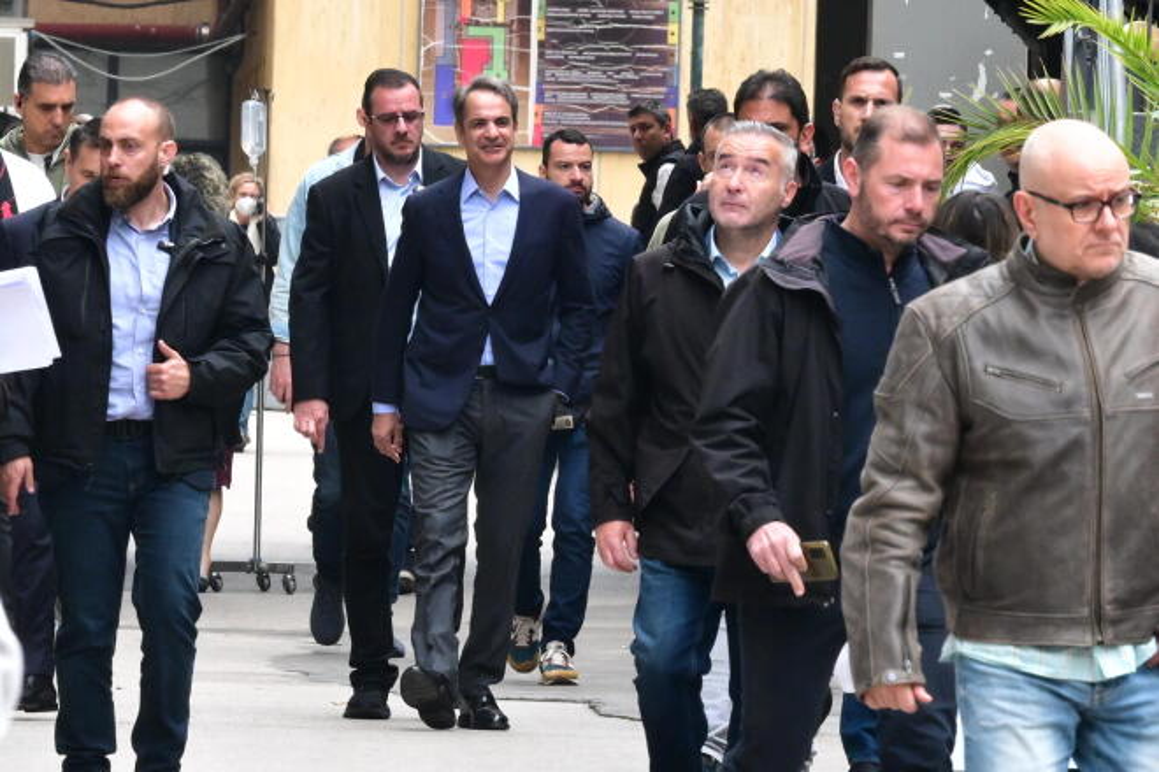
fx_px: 9658
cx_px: 580
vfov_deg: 4.6
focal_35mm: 300
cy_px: 386
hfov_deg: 6.9
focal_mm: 200
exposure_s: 1/320
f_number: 14
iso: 2500
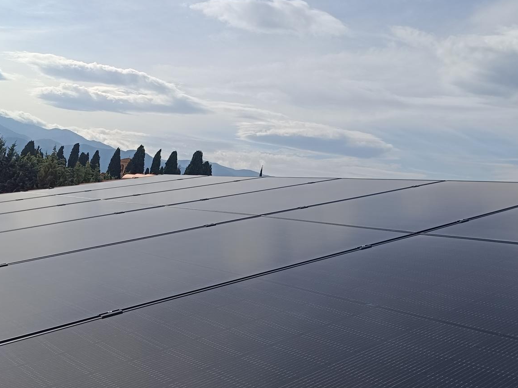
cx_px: 264
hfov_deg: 46.8
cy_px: 155
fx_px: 599
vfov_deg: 35.8
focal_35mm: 40
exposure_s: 1/4149
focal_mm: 5.59
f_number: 1.88
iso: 50
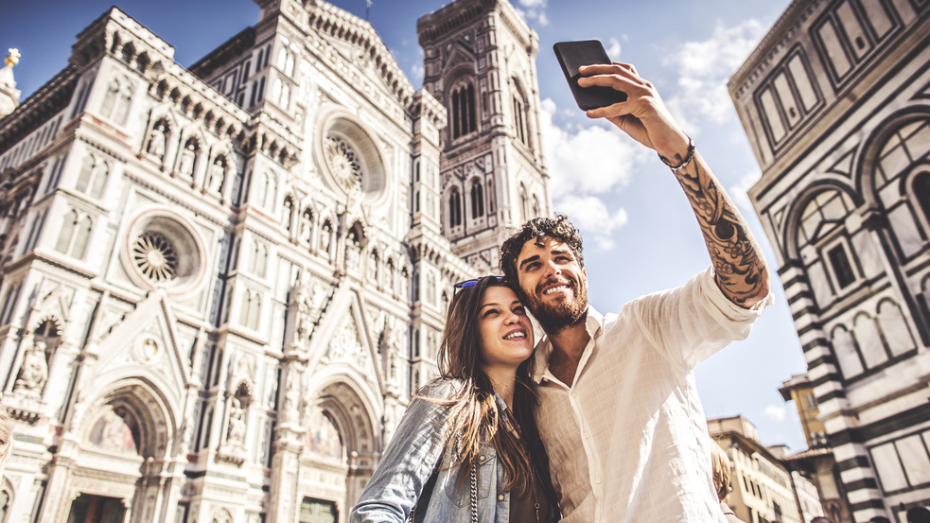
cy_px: 232
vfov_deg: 44.3
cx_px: 462
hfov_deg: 71.9
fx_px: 641
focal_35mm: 26
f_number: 3.2
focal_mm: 24
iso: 1600
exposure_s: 1/3200
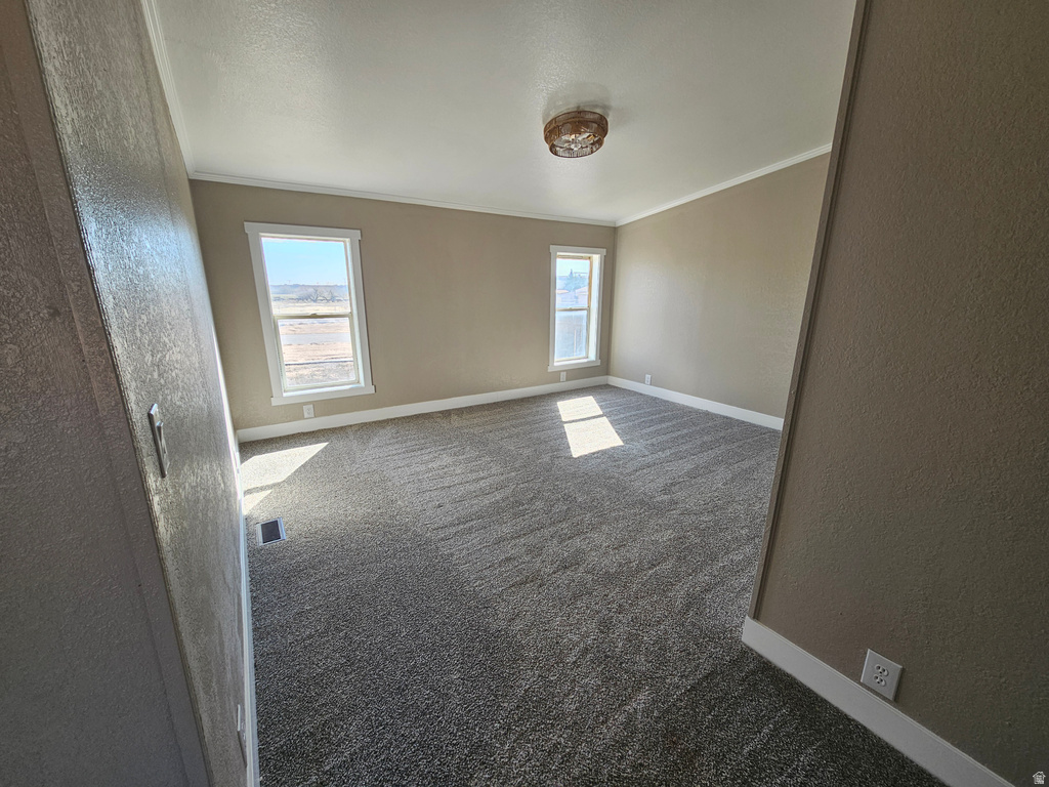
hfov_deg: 106.2
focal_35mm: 13
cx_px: 524
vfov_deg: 89.9
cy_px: 394
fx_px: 394
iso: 50
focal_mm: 2.2
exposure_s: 1/147
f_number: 2.2
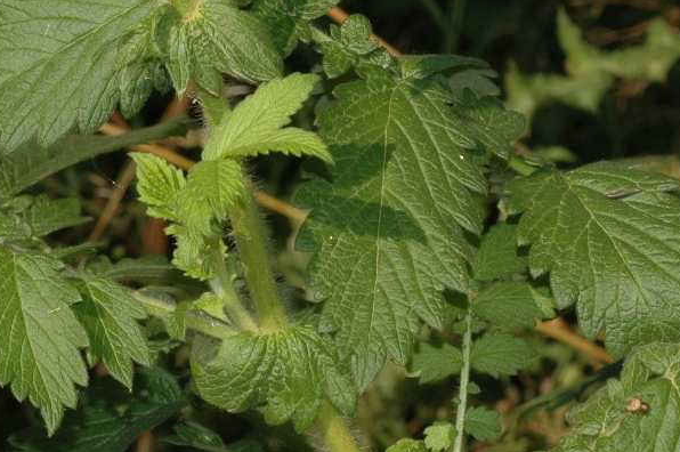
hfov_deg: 9.0
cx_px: -15
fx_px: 4283
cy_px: 240
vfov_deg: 6.0
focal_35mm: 227
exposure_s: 1/160
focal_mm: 60
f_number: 14
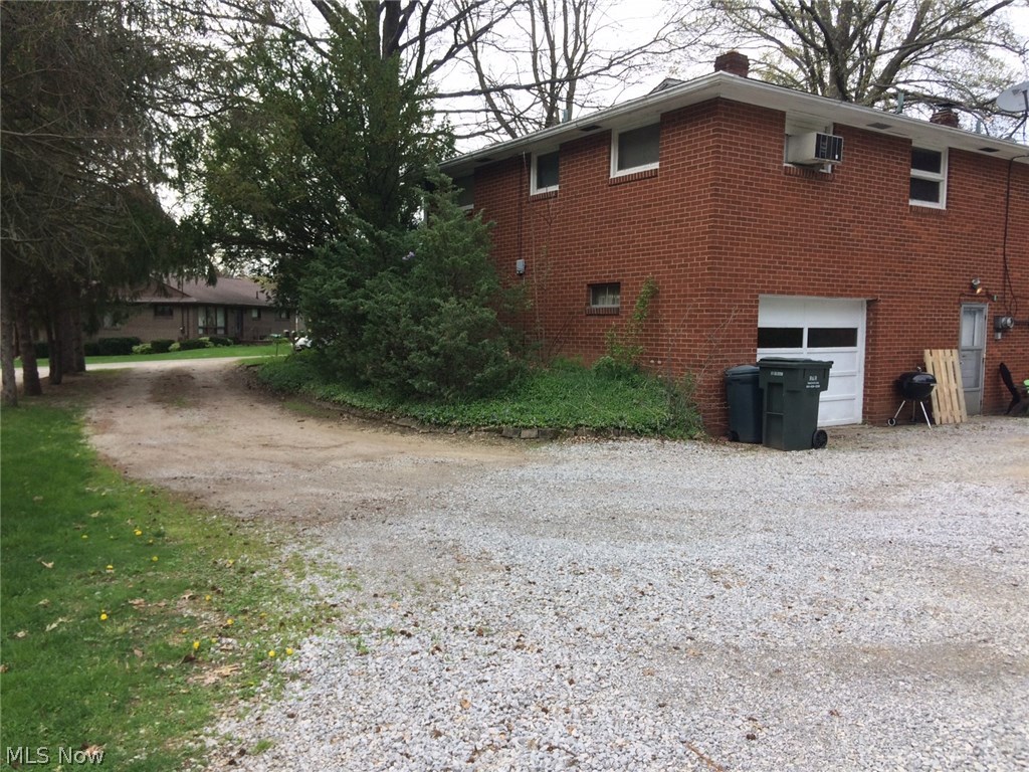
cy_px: 386
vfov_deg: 48.2
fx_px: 862
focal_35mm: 29
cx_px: 514
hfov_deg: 61.7
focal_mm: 4.15
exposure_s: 1/323
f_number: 2.2
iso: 32
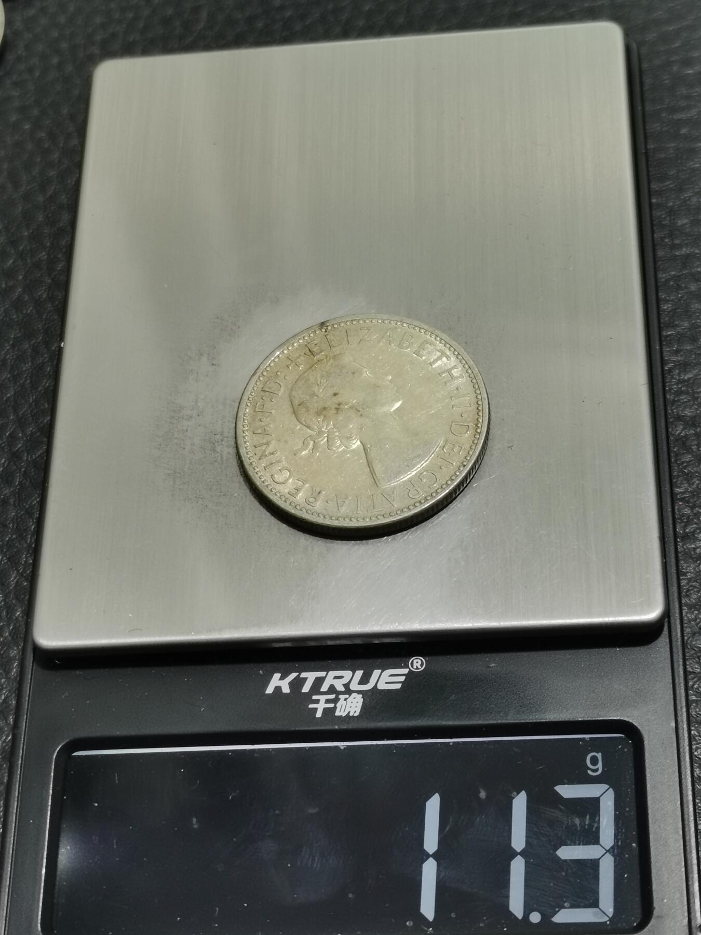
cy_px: 468
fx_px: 1917
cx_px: 350
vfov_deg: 27.4
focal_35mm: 71
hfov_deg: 20.7
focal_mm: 5.58
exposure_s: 1/100
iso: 80
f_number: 1.8
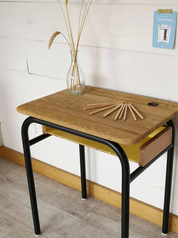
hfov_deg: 32.8
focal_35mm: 44
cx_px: 108
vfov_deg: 42.9
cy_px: 135
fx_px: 302
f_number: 1.8
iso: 64
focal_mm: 3.95
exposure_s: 1/100
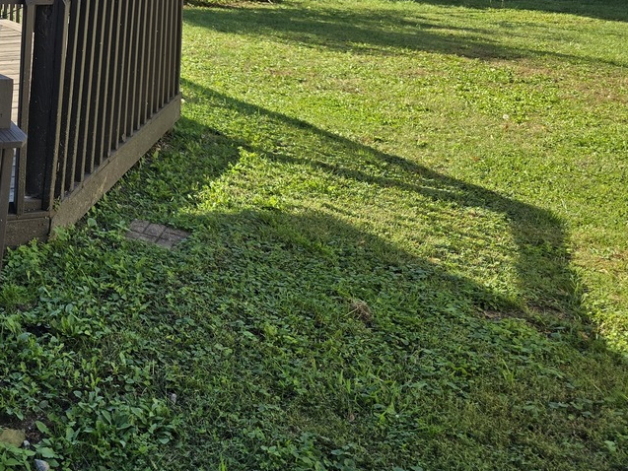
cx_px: -25
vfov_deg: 26.5
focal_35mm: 52
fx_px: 944
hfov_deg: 33.2
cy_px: -5
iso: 12
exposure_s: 1/645
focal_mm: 6.3
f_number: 1.7
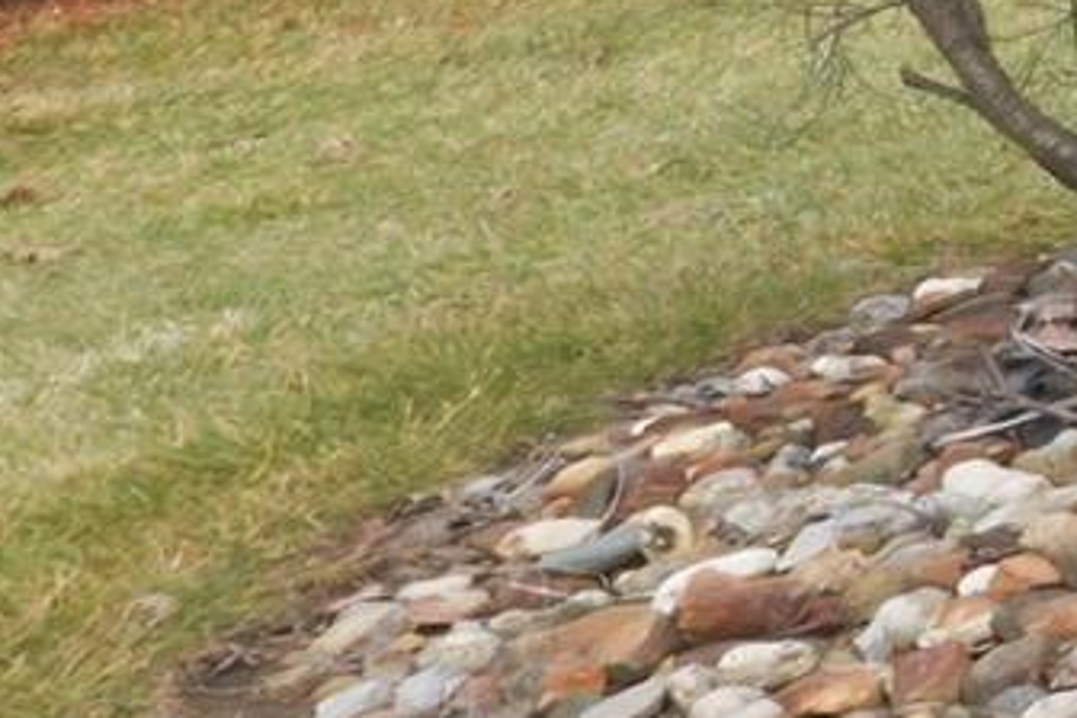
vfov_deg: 9.6
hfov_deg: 9.2
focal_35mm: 123
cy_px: -1140
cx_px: 3882
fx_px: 3671
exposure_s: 1/25
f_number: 16
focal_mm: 11
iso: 50
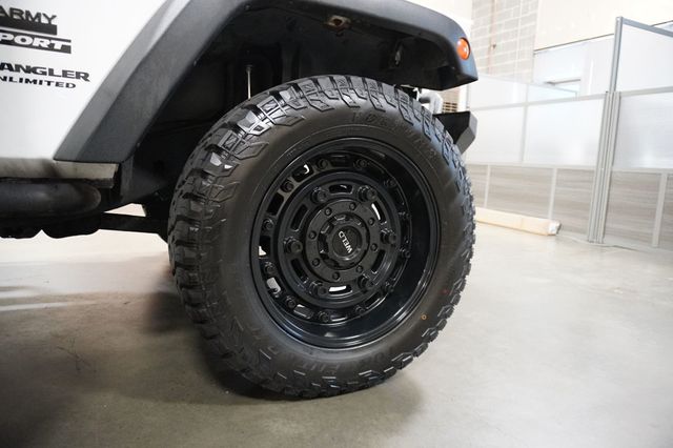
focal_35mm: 24
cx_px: 336
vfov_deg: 53.1
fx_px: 448
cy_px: 224
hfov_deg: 73.8
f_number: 3.5
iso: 6400
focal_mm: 16
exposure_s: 1/80
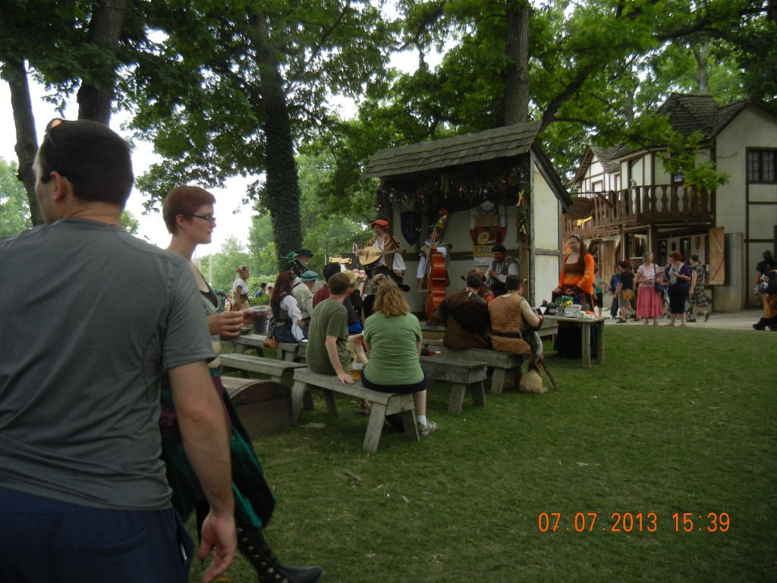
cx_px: 388
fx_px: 673
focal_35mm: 30
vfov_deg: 46.8
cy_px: 292
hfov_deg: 60.0
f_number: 3.5
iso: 160
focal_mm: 5.4
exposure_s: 1/180
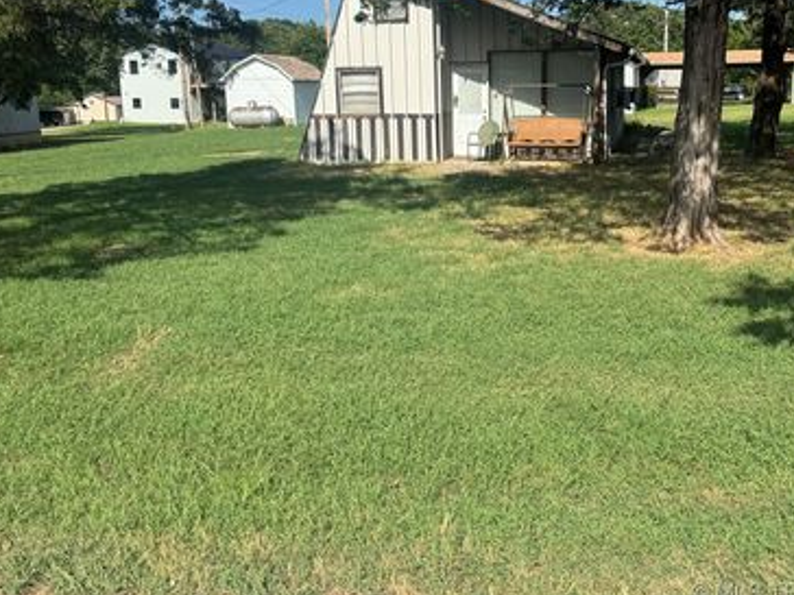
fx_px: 757
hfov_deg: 54.7
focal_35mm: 33
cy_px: 208
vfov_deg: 42.5
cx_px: 495
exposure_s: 1/4310
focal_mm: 6.76
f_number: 1.78
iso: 80
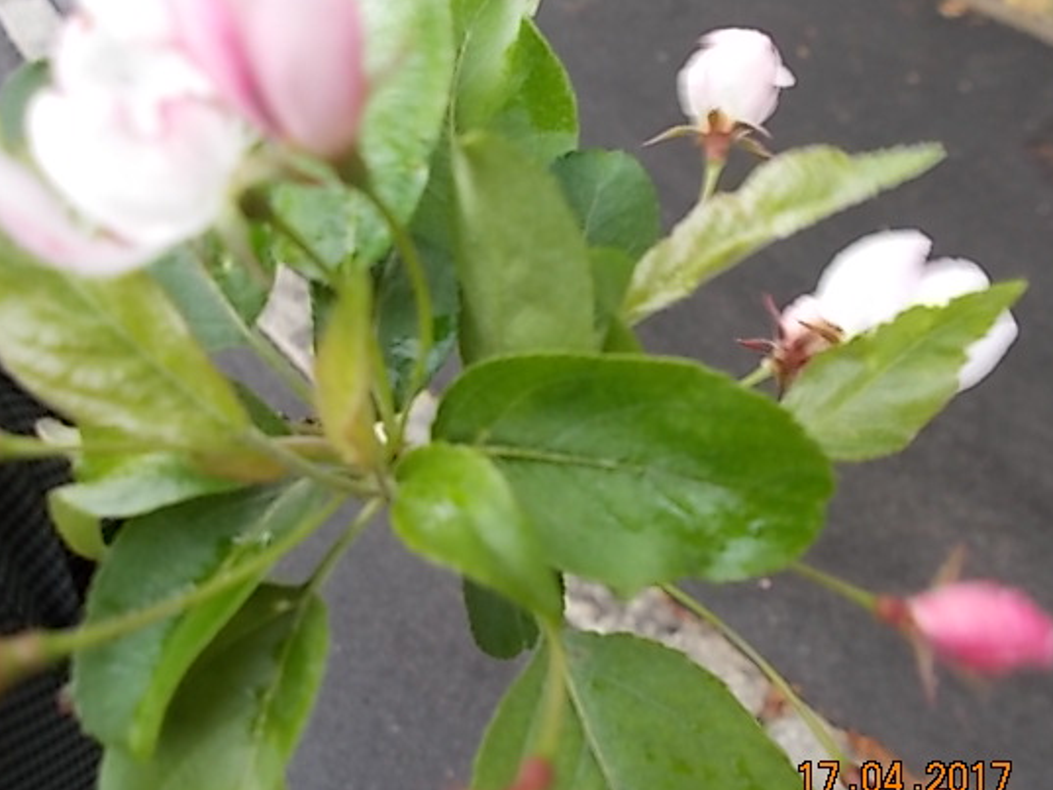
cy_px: 420
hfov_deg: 58.1
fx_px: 943
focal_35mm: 31
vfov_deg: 45.4
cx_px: 447
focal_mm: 4.6
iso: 100
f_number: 3.2
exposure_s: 1/25
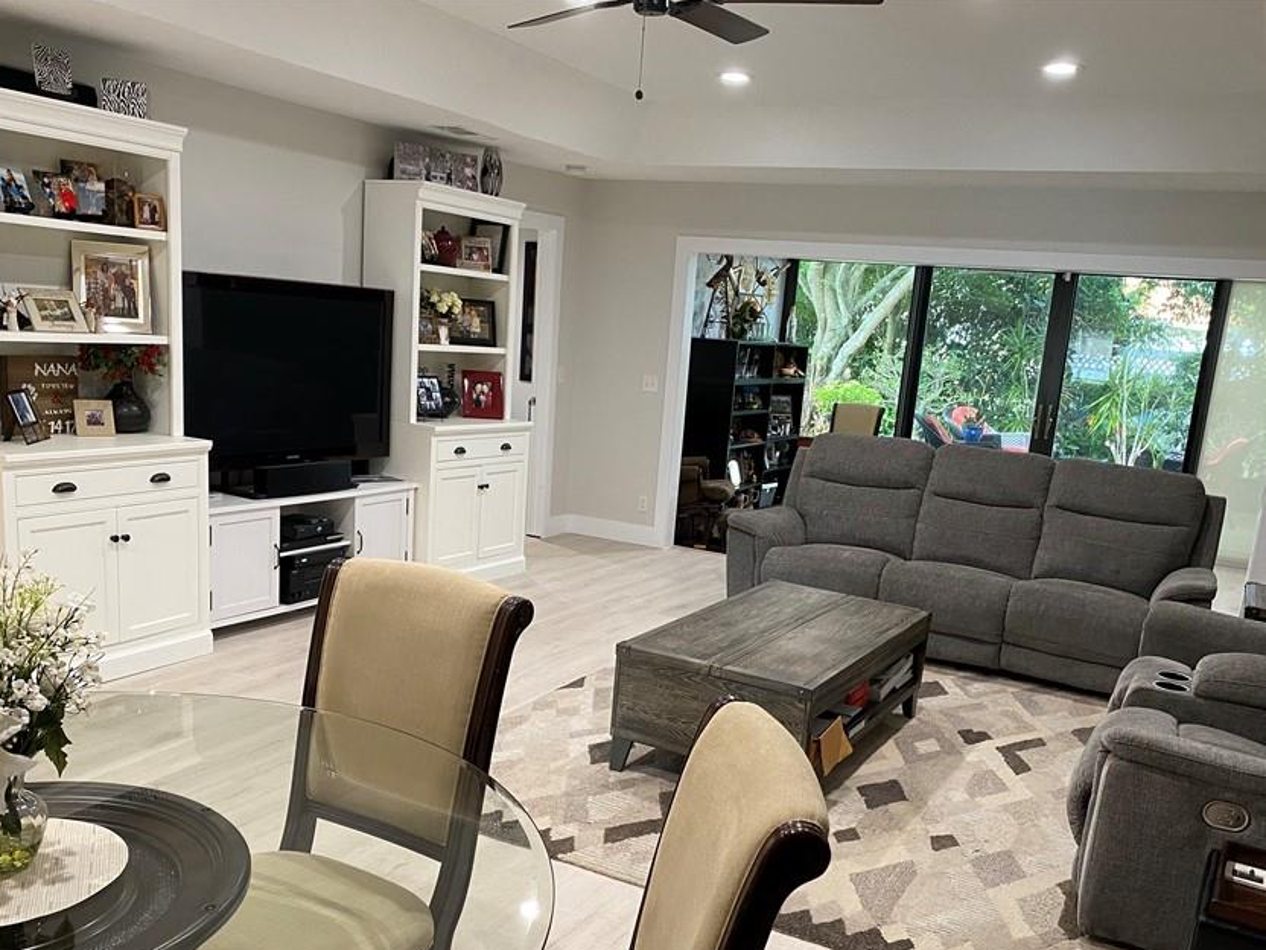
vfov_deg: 43.9
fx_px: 1170
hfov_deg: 56.8
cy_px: 582
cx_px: 645
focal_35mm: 32
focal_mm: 4.25
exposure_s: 1/60
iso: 200
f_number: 1.8
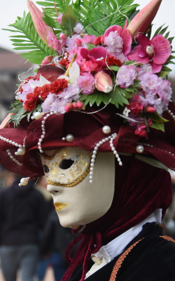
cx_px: 98
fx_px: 1366
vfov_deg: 11.7
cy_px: 136
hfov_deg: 7.3
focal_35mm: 179
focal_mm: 86
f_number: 5.6
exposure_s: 1/125
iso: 500
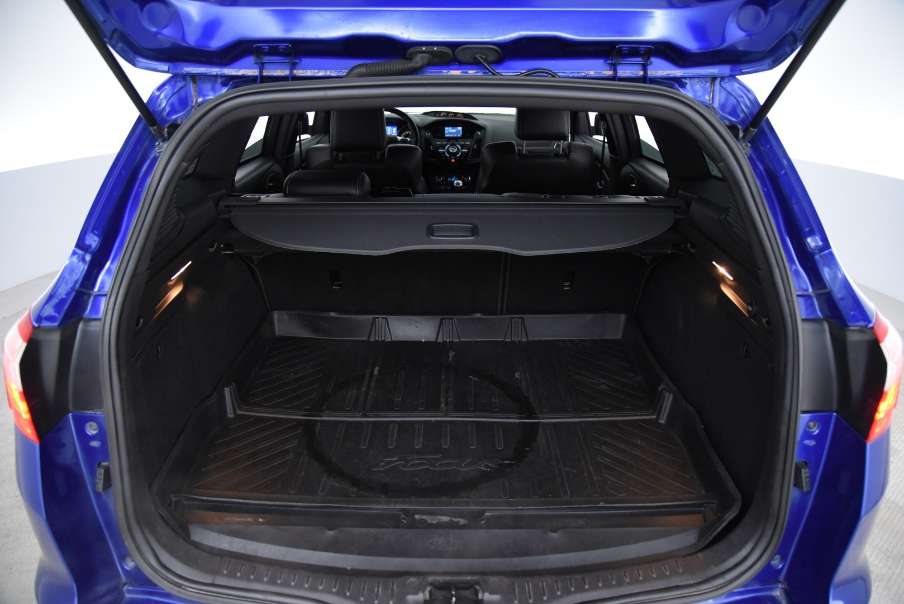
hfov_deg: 73.7
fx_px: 603
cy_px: 302
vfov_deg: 53.2
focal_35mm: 24
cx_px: 452
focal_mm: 24
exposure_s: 1/80
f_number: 4
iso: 4000
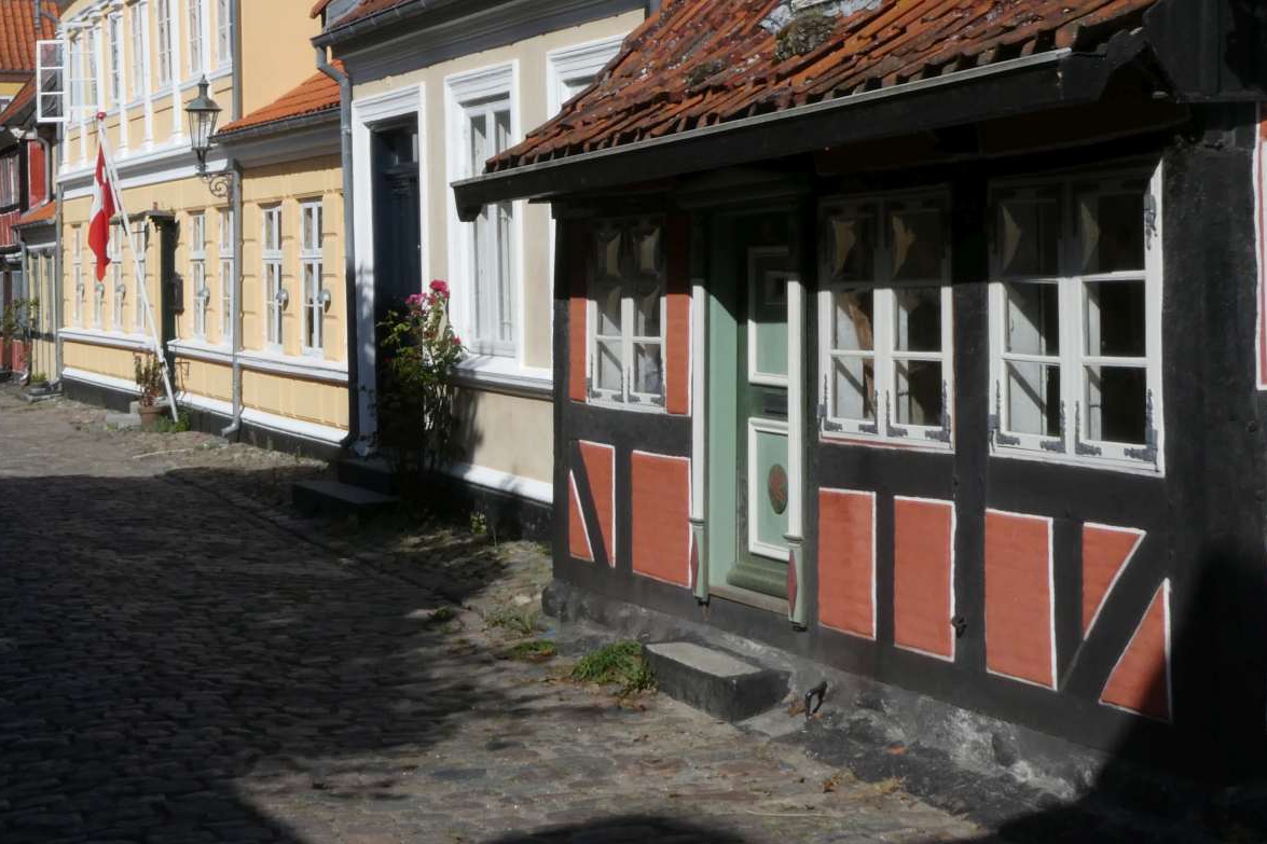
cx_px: 400
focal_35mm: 68
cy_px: 138
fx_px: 2393
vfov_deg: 19.7
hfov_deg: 29.4
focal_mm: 7.2
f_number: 8
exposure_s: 1/320
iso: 80
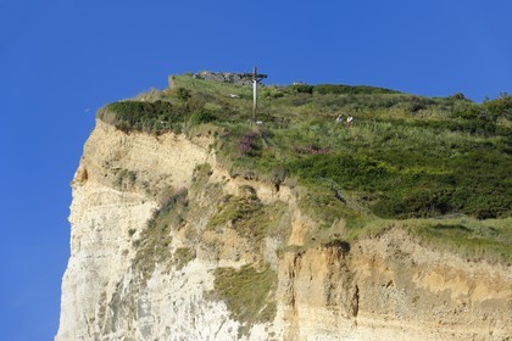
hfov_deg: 10.8
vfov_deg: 7.2
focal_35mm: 190
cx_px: 256
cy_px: 170
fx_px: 2702
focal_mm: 190
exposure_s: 1/400
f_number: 8
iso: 200
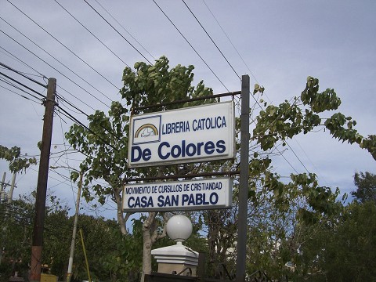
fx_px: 391
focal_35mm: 36
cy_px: 141
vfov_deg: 39.7
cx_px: 188
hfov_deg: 51.4
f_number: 4.8
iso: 80
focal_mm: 6
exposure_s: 1/805
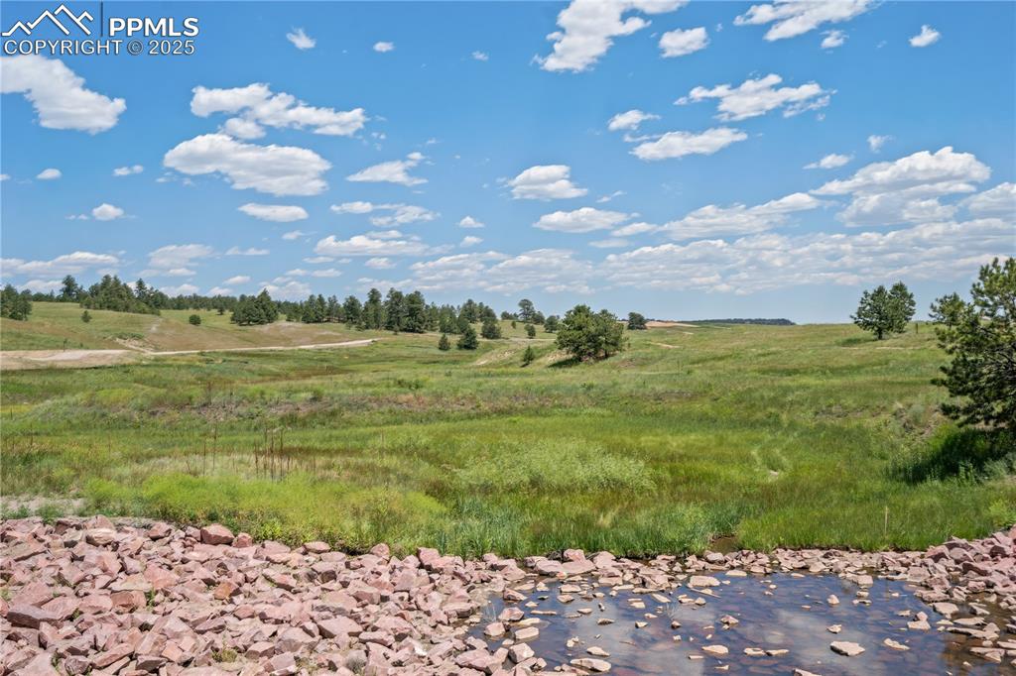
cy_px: 338
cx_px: 508
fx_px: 987
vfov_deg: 37.8
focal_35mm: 35
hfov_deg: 54.4
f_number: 7.1
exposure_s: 1/320
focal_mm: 35
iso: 100
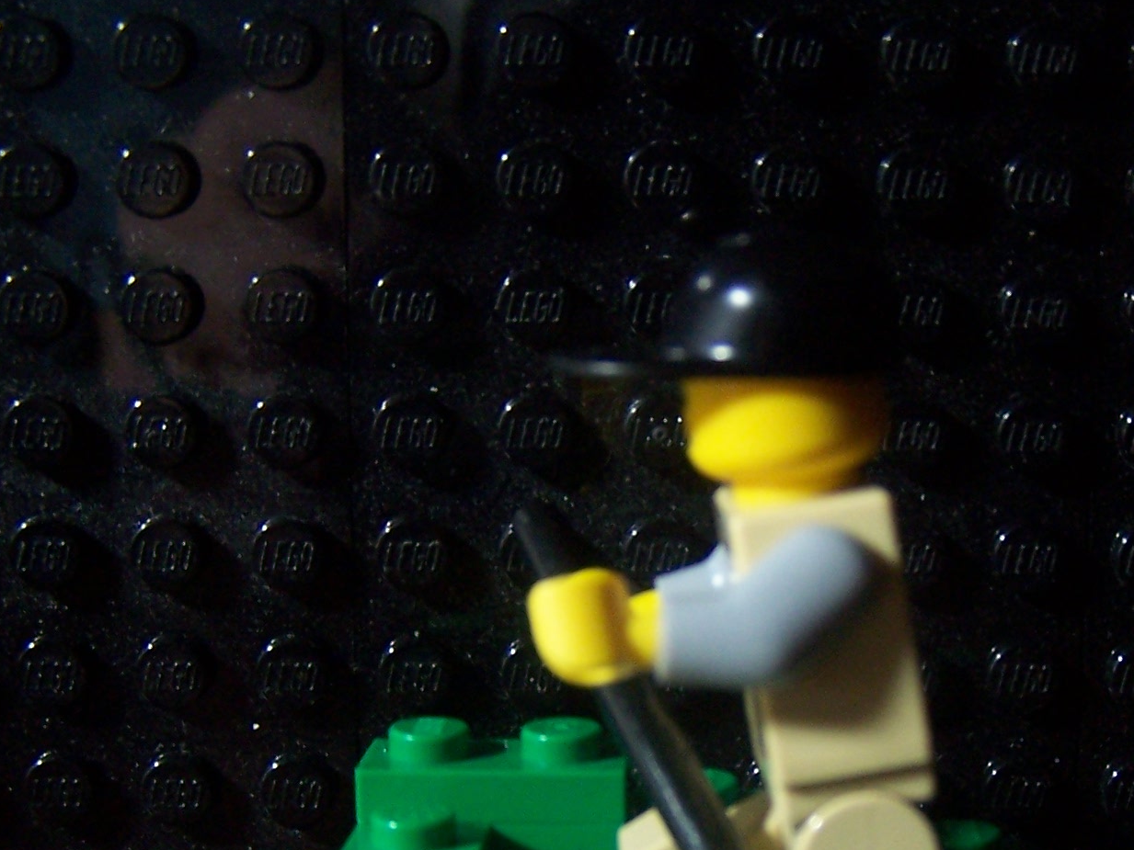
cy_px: 686
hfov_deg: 27.2
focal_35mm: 71
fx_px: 2326
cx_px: 788
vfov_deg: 20.5
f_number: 2.8
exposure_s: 1/8
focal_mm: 6.3
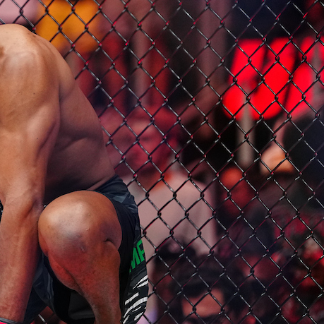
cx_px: -32
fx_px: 3855
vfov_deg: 4.8
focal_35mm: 364
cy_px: 145
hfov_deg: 4.8
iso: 2500
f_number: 2.8
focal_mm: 164
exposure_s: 1/800
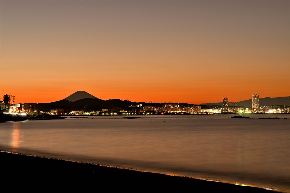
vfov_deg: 16.5
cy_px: 97
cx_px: 146
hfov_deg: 24.5
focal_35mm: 83
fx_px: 669
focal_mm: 82
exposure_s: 30
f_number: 11
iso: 64
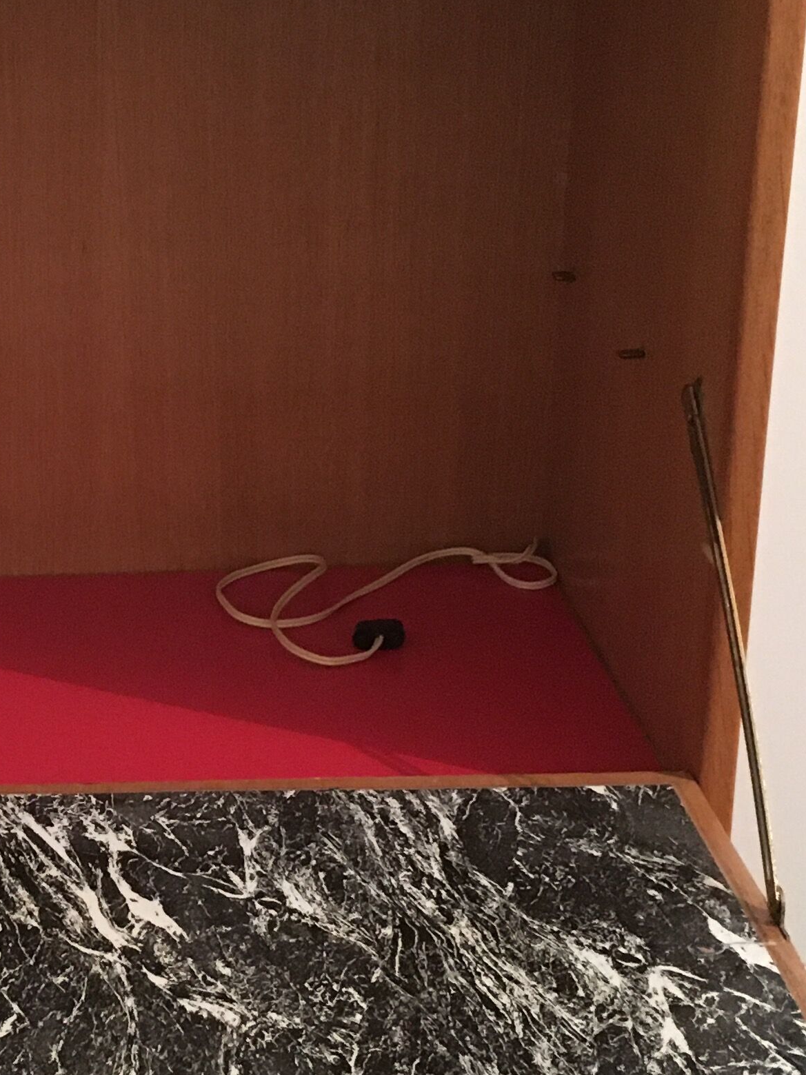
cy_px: 547
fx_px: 2329
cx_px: -48
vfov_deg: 26.0
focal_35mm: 75
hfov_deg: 19.0
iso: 400
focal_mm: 4.15
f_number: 2.2
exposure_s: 1/15
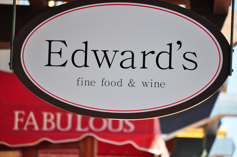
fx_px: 1331
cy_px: 78
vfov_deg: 6.8
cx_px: 118
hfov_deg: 10.2
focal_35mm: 202
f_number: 5.6
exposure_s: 1/500
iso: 400
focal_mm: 135
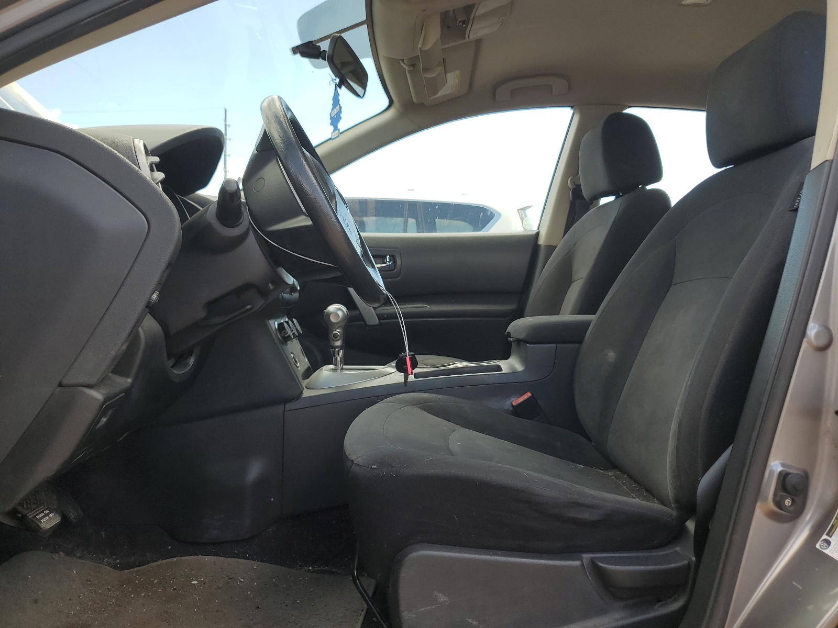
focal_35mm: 26
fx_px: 629
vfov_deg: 53.1
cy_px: 314
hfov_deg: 67.3
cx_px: 419
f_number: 1.5
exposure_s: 1/556
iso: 50
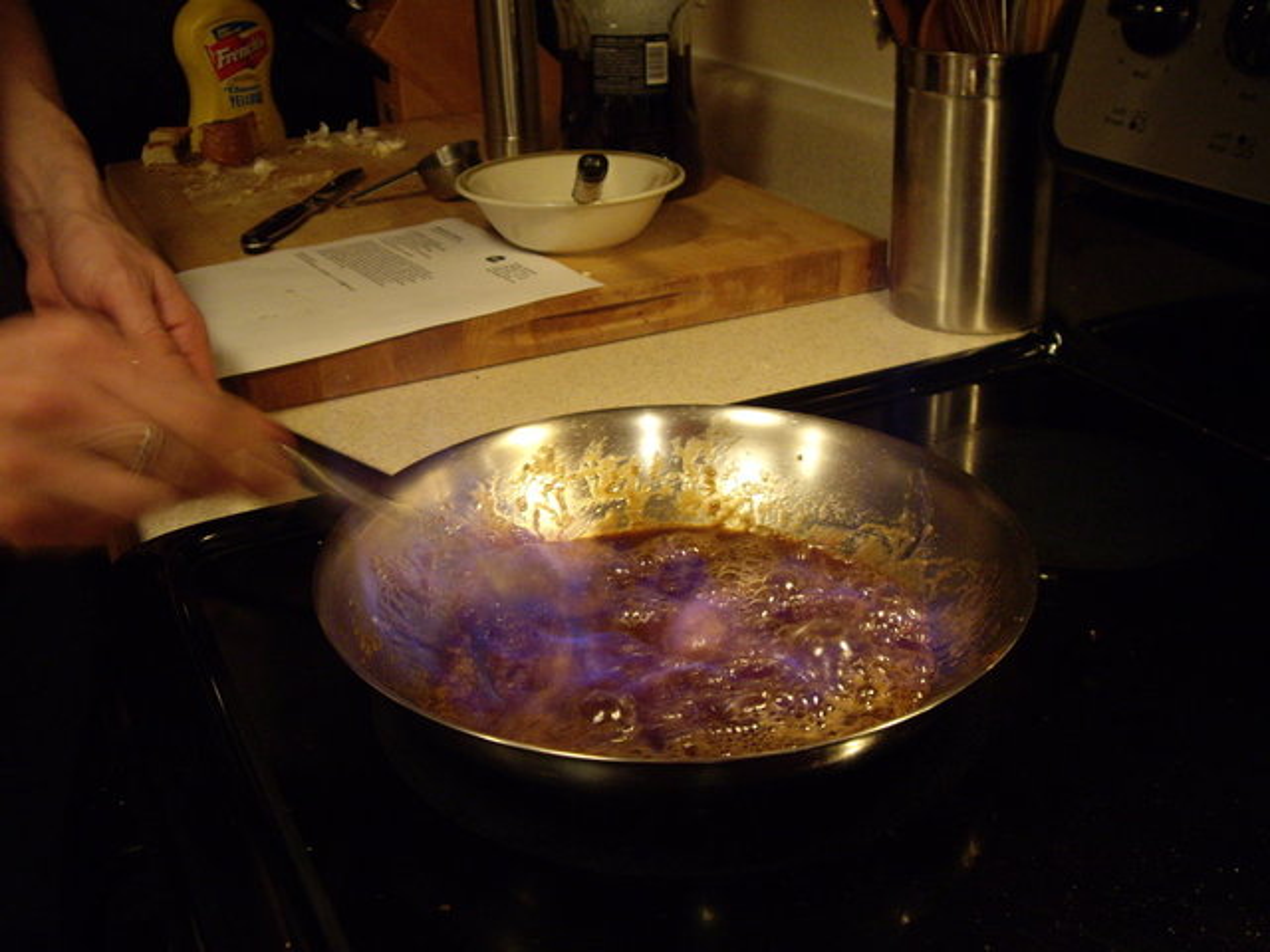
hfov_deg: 49.0
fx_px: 1394
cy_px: 476
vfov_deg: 37.7
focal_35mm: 38
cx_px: 635
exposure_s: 1/8
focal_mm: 6.2
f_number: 2.7
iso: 200
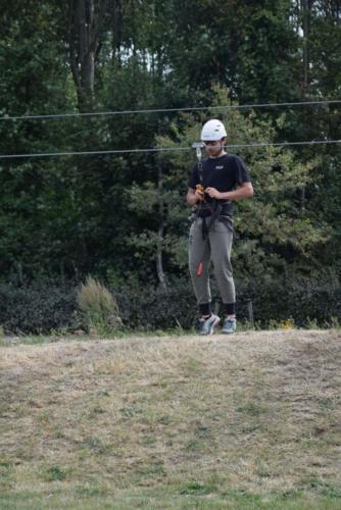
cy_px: 255
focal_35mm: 120
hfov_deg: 11.4
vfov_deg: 17.1
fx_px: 1703
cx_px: 170
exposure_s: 1/250
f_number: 8
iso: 200
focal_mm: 80
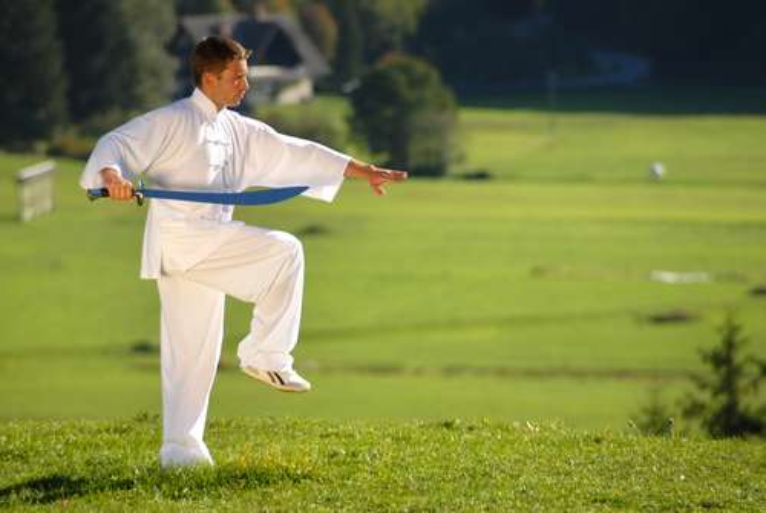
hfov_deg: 6.2
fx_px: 7032
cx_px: 383
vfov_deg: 4.2
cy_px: 256
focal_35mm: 330
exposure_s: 1/400
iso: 100
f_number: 5
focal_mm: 220
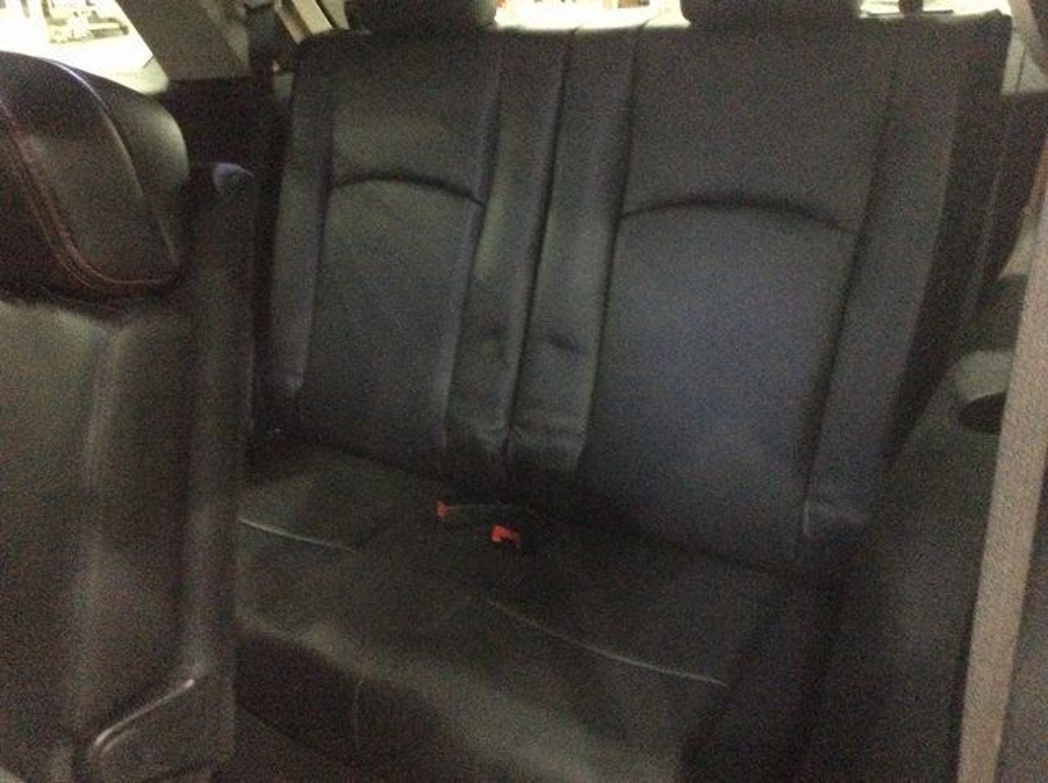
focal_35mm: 32
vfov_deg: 44.1
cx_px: 524
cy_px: 392
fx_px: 967
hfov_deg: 56.9
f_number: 2.4
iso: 800
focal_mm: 3.3
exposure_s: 1/15
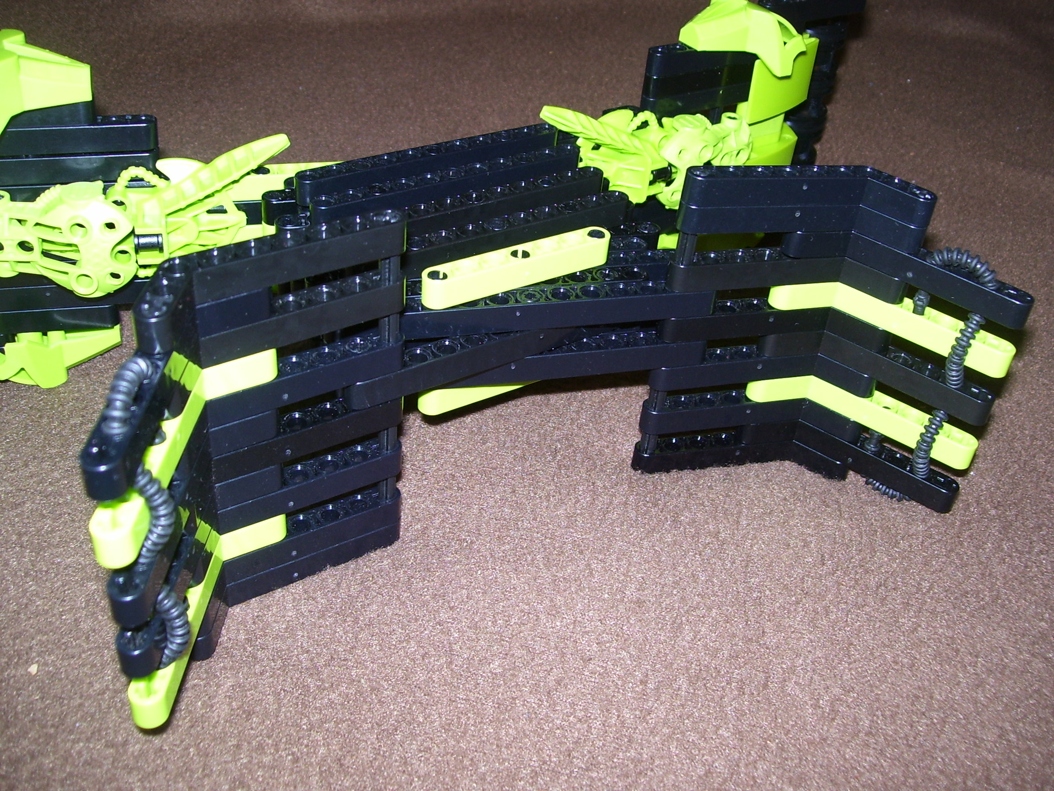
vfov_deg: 39.7
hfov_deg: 51.4
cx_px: 527
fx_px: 1096
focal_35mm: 36
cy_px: 396
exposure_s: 1/60
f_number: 2.7
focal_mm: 6
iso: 80
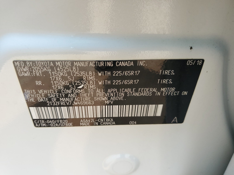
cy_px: 88
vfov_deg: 53.1
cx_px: 117
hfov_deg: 67.3
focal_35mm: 26
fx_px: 176
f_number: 1.5
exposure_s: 1/435
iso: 50
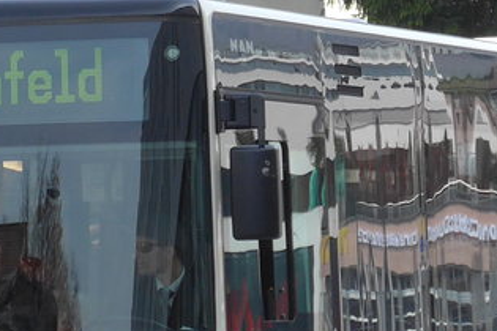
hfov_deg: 4.7
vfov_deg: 3.2
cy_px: 104
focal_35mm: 436
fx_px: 6019
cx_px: 167
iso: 160
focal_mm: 21.6
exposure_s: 1/320
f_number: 4.9
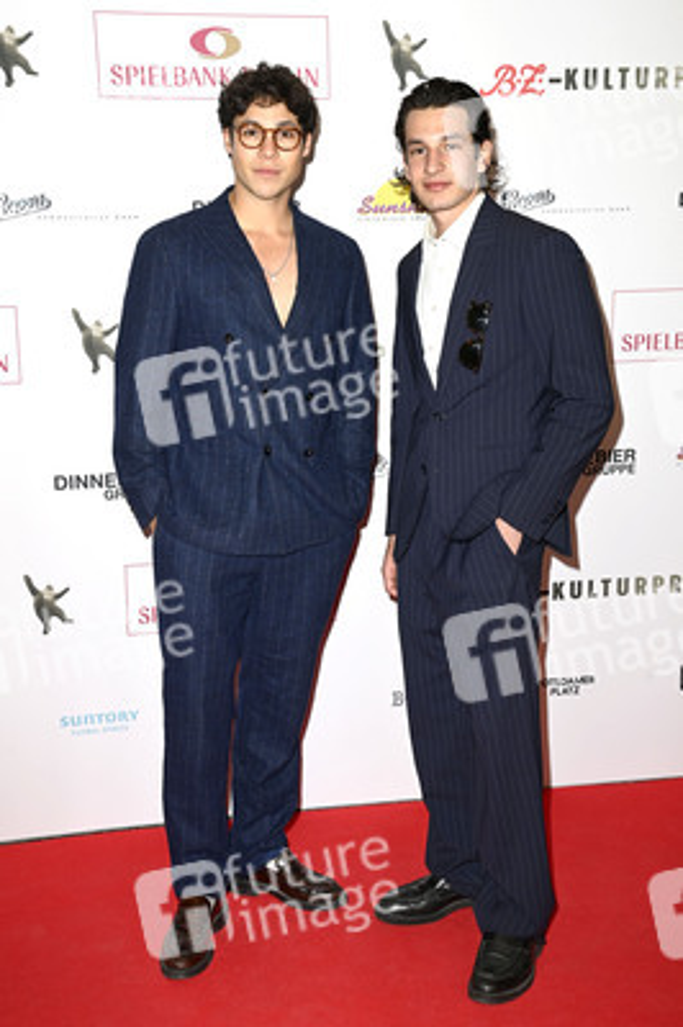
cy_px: 514
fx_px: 1368
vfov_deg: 41.1
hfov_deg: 28.0
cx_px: 342
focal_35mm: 48
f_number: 5.6
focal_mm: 48
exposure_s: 1/250
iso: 500
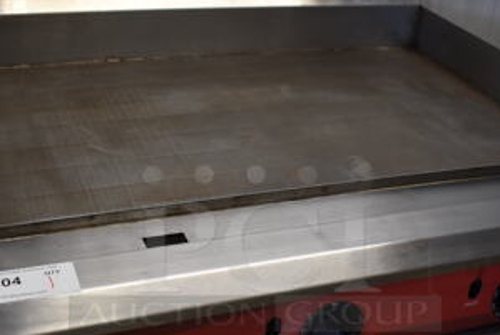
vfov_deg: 24.5
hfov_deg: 36.2
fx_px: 765
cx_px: 256
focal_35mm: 55
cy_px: 243
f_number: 3.5
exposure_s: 1/125
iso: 1250
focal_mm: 18
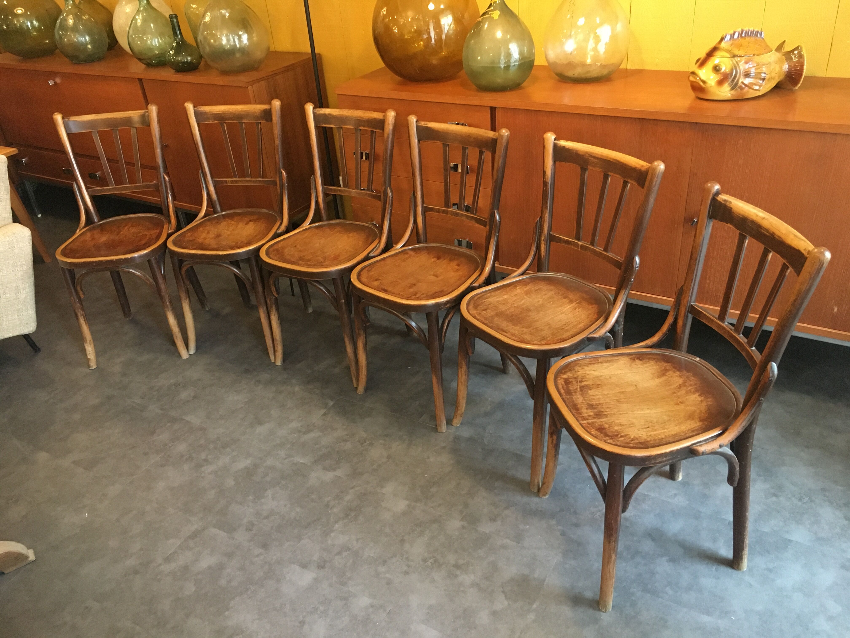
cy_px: 319
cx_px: 425
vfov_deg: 48.2
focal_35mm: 29
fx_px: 712
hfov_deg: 61.7
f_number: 2.2
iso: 200
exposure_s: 1/25
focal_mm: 4.15
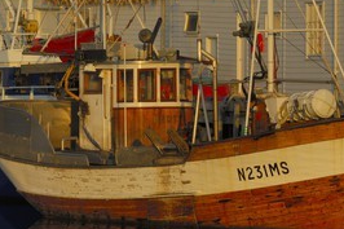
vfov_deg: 2.9
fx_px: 4536
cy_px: 125
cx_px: 208
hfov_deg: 4.3
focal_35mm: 475
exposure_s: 1/60
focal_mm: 200
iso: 100
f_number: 15
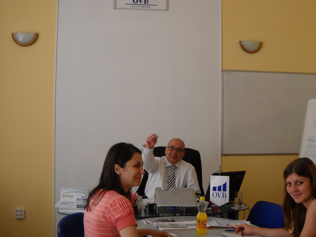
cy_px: 111
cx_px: 182
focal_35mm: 53
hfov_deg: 36.1
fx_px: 484
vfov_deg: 27.5
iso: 208
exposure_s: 1/60
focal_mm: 6.72
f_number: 3.1
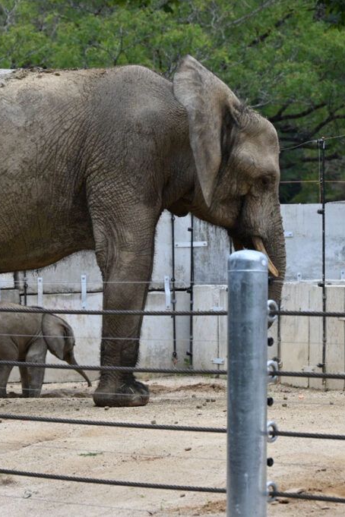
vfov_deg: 13.0
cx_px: 55
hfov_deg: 8.7
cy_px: 258
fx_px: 2271
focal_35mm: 158
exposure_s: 1/250
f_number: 6.3
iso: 200
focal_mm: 105
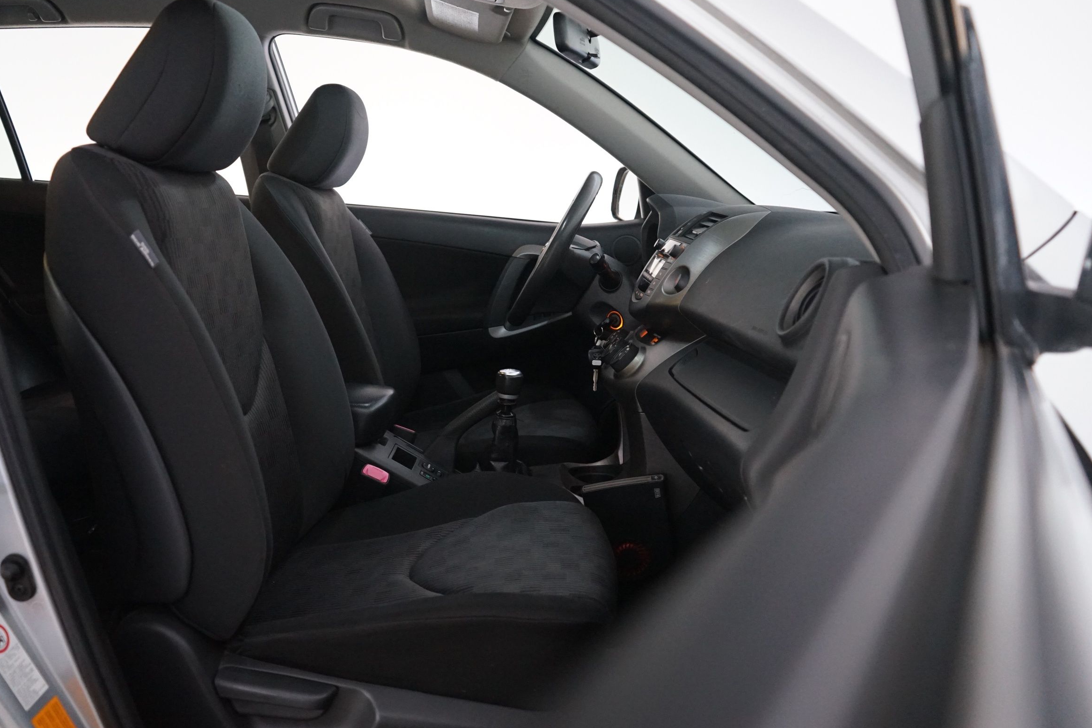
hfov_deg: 61.9
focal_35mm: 30
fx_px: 910
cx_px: 515
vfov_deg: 43.6
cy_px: 384
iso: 4000
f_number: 4
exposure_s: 1/15
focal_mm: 28
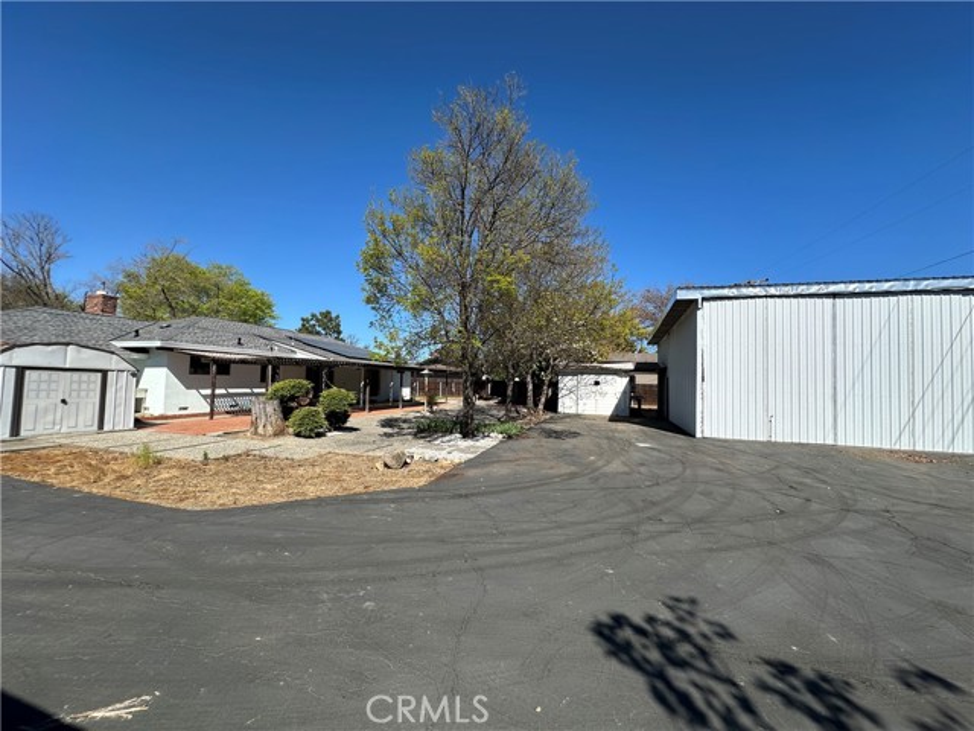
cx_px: 487
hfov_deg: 102.1
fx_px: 394
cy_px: 366
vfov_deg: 85.7
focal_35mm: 14
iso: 40
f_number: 2.2
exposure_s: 1/1595
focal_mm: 2.22
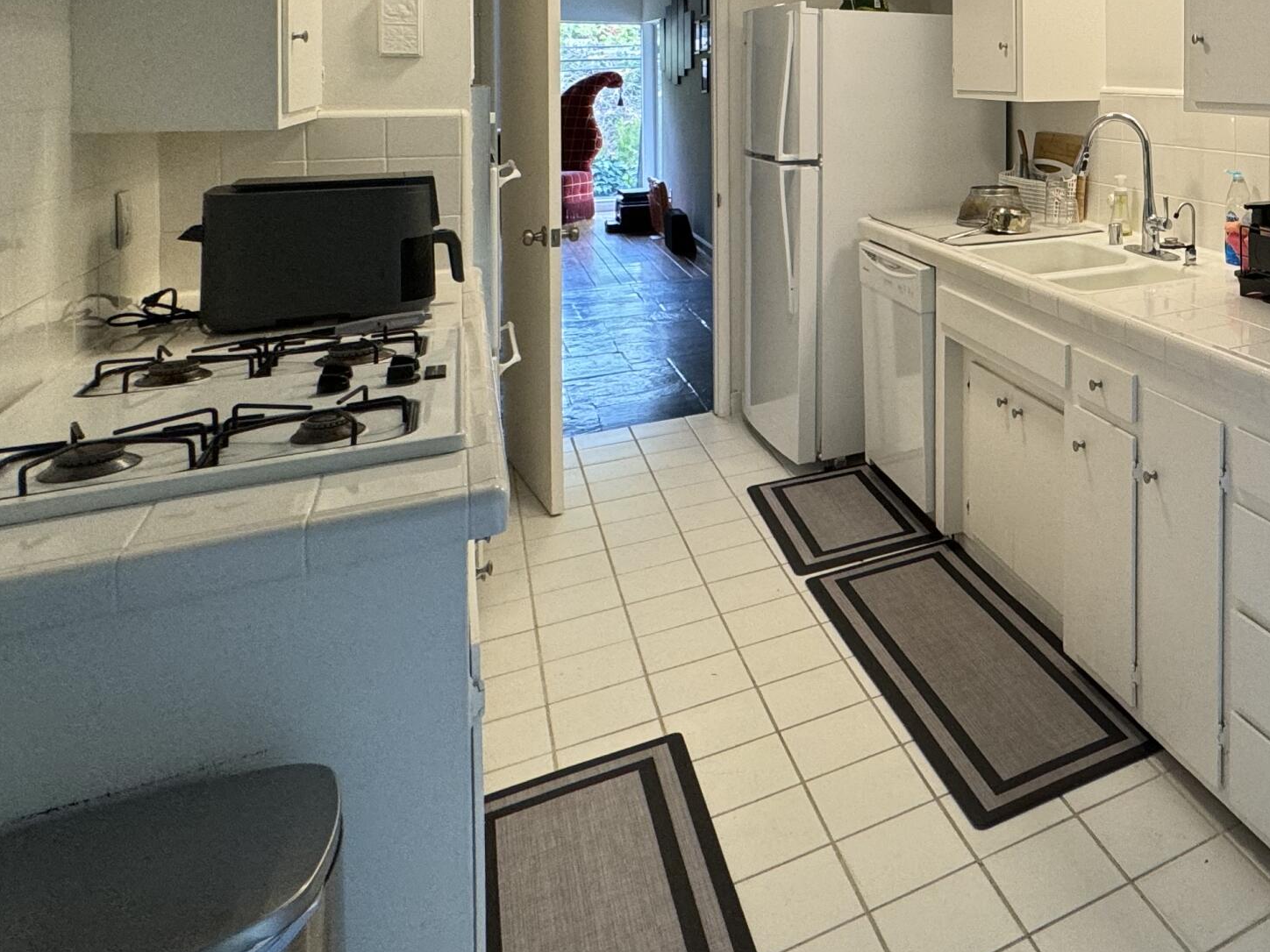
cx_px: 1202
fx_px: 1064
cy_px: 95
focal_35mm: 29
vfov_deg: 44.0
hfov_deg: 52.2
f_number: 2.2
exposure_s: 1/120
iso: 125
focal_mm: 2.22
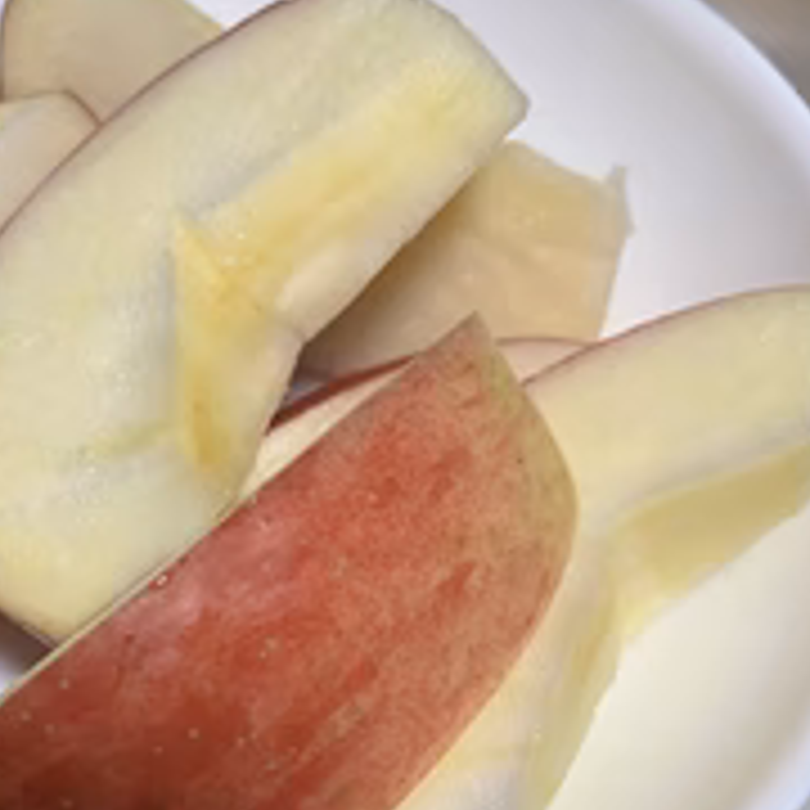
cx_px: 176
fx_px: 1350
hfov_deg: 32.6
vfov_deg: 32.3
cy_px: 670
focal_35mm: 51
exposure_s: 1/50
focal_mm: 5.1
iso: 100
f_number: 1.6
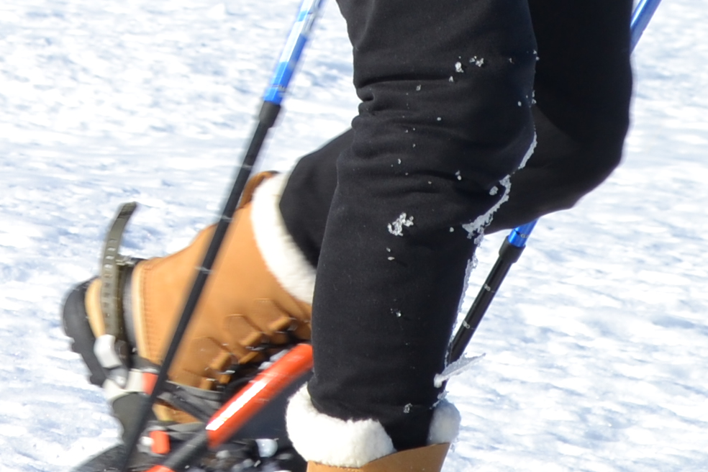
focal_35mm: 323
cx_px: -105
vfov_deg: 4.2
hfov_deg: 6.3
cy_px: -281
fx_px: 6352
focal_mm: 46
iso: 100
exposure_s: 1/250
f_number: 8
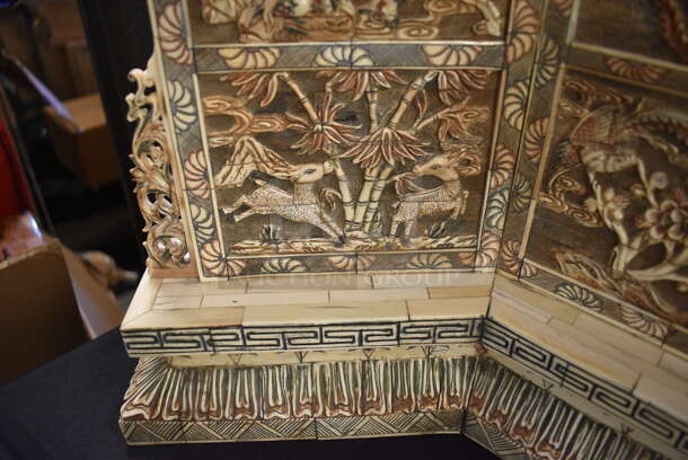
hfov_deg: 67.3
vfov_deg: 48.0
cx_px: 344
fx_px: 516
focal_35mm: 27
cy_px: 230
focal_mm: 18
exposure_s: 1/60
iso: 1400
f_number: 4
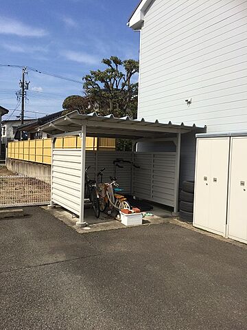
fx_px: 276
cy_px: 165
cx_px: 124
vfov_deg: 61.7
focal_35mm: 29
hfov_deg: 48.2
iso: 32
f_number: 2.2
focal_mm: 4.15
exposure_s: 1/2933
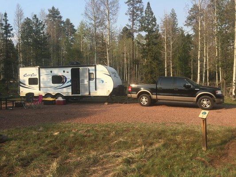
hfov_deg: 61.6
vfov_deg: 48.2
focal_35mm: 29
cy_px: 88
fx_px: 198
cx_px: 118
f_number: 2.2
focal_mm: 4.15
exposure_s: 1/1199
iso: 32
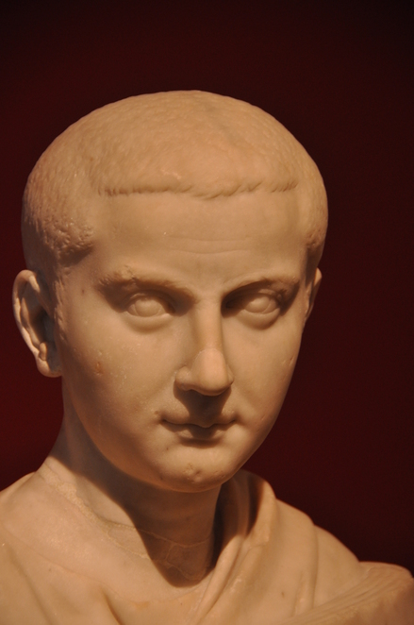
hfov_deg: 7.0
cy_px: 312
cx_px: 207
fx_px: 3376
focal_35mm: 195
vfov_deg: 10.6
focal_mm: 130
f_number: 5.6
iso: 500
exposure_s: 1/50
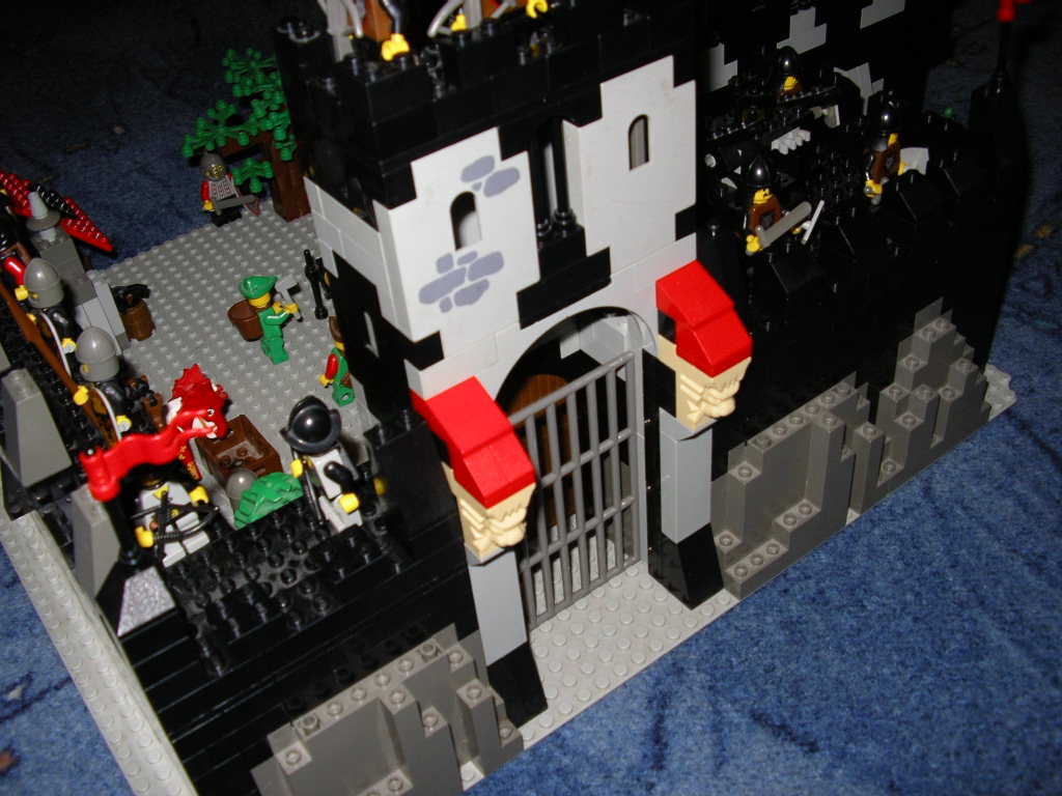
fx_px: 1166
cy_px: 398
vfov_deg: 37.7
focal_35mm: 38
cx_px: 531
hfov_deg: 49.0
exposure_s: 1/60
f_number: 2.9
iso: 50
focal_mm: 5.8
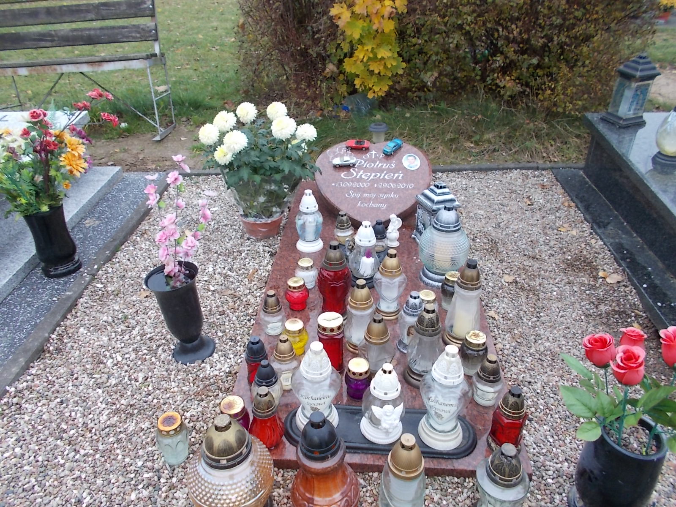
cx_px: 338
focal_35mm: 26
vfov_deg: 53.1
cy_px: 254
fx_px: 508
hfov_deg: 67.3
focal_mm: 4.6
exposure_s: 1/25
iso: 125
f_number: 3.2
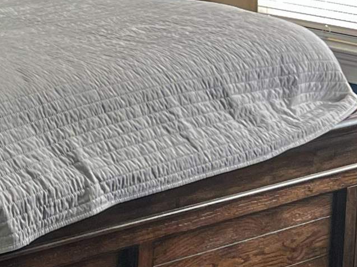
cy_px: -77
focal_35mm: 126
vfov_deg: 11.5
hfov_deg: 14.1
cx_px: -262
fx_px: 1299
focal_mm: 5.7
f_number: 1.5
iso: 80
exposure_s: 1/60
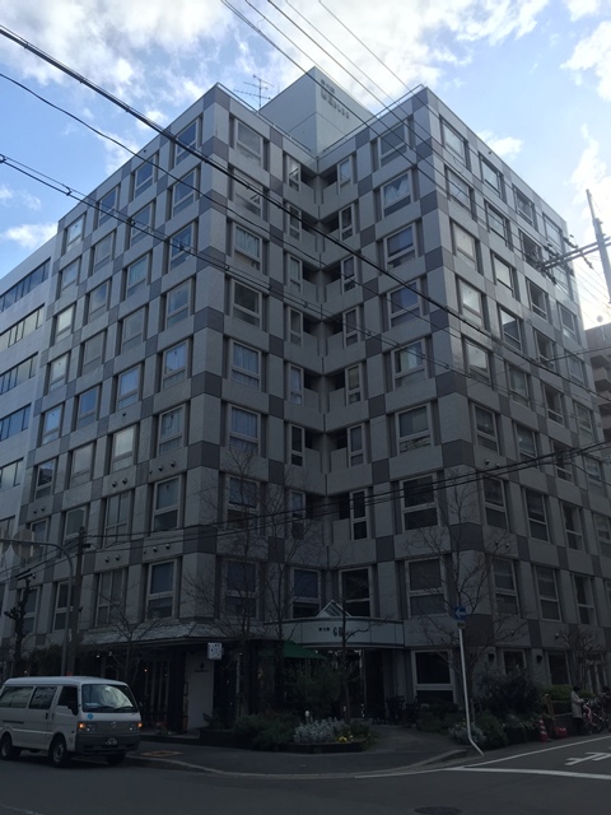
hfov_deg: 48.2
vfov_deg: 61.7
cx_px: 306
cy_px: 408
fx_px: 682
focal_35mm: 29
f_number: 2.2
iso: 32
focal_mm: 4.15
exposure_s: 1/1130
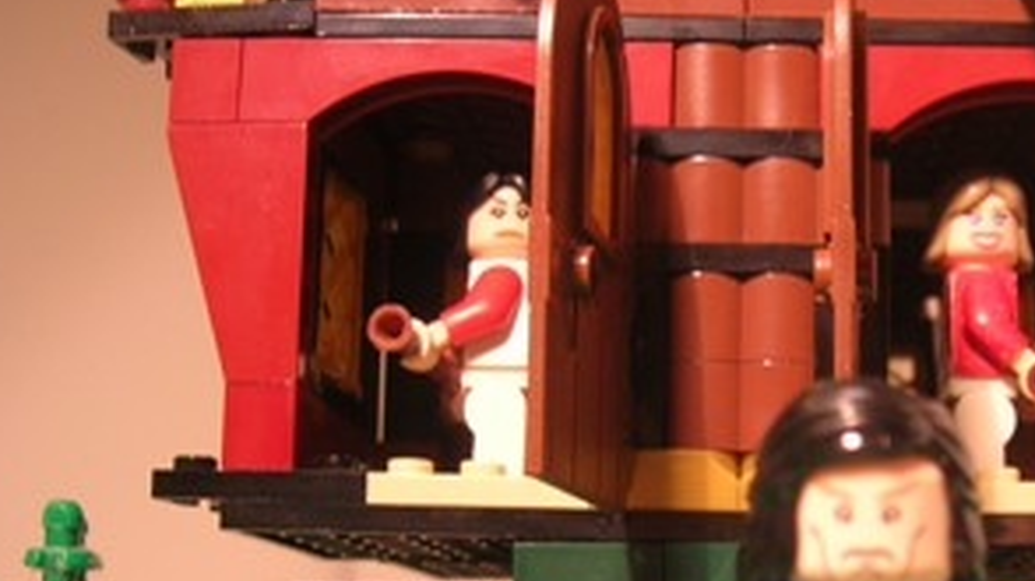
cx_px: 771
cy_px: 551
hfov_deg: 32.7
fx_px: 1728
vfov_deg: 18.7
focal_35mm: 63
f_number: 2.9
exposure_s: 1/4.7
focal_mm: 5.7
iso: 50
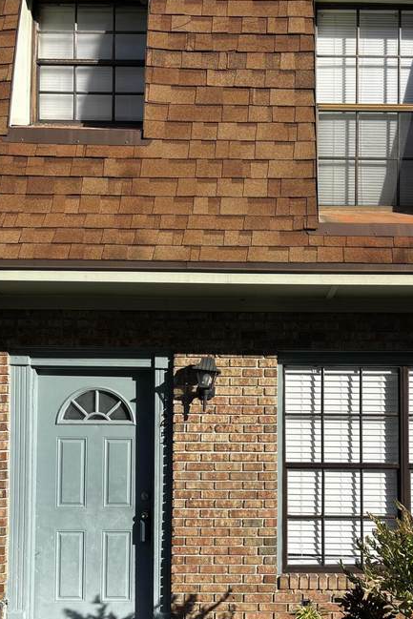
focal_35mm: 40
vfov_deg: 47.7
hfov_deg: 33.2
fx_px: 688
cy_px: 412
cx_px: 270
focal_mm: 5.1
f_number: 1.6
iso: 50
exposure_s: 1/2899
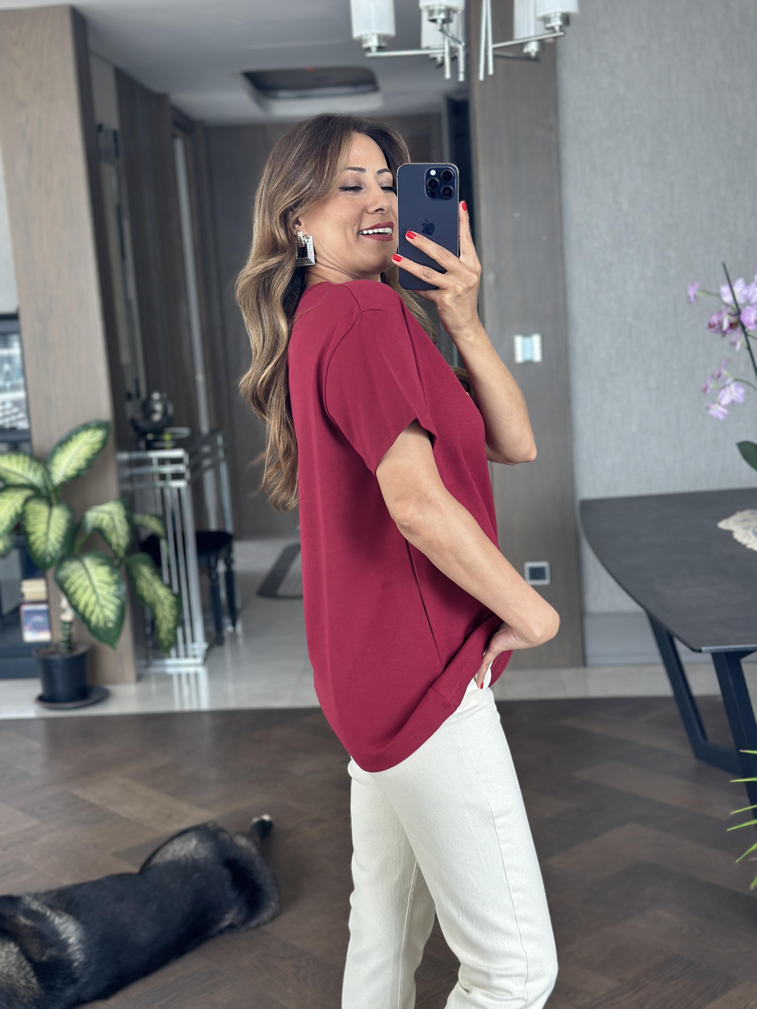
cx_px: 378
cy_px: 504
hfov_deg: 30.3
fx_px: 1400
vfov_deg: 39.7
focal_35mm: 48
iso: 100
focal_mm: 6.86
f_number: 1.78
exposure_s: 1/121
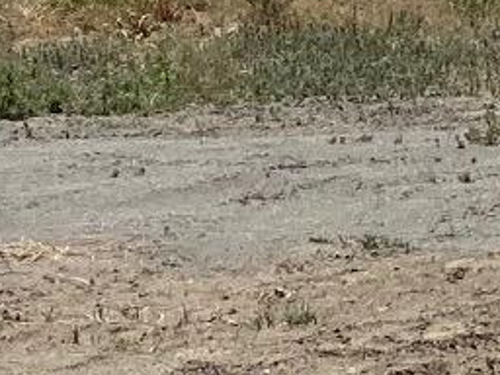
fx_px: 5908
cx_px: 740
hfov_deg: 4.8
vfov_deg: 3.5
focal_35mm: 409
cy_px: -752
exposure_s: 1/2994
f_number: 2
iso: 20
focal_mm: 6
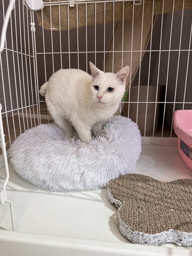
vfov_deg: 71.6
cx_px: 96
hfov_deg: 56.8
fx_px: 177
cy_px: 128
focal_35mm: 24
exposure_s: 1/100
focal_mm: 6.76
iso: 125
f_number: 1.78
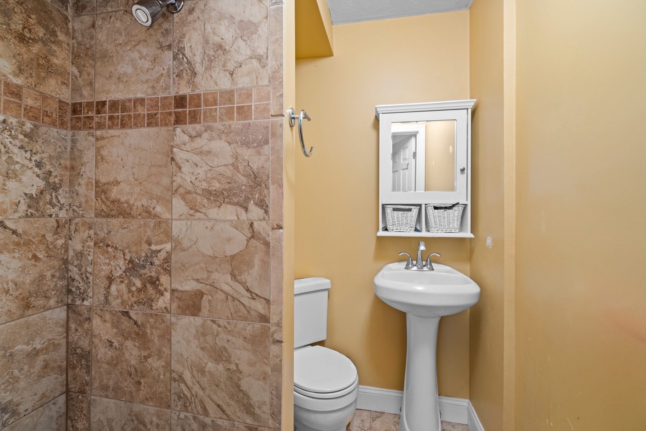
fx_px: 287
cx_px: 323
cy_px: 216
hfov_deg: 96.7
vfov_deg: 73.7
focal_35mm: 16
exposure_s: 1/1.25
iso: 400
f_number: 6.3
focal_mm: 16
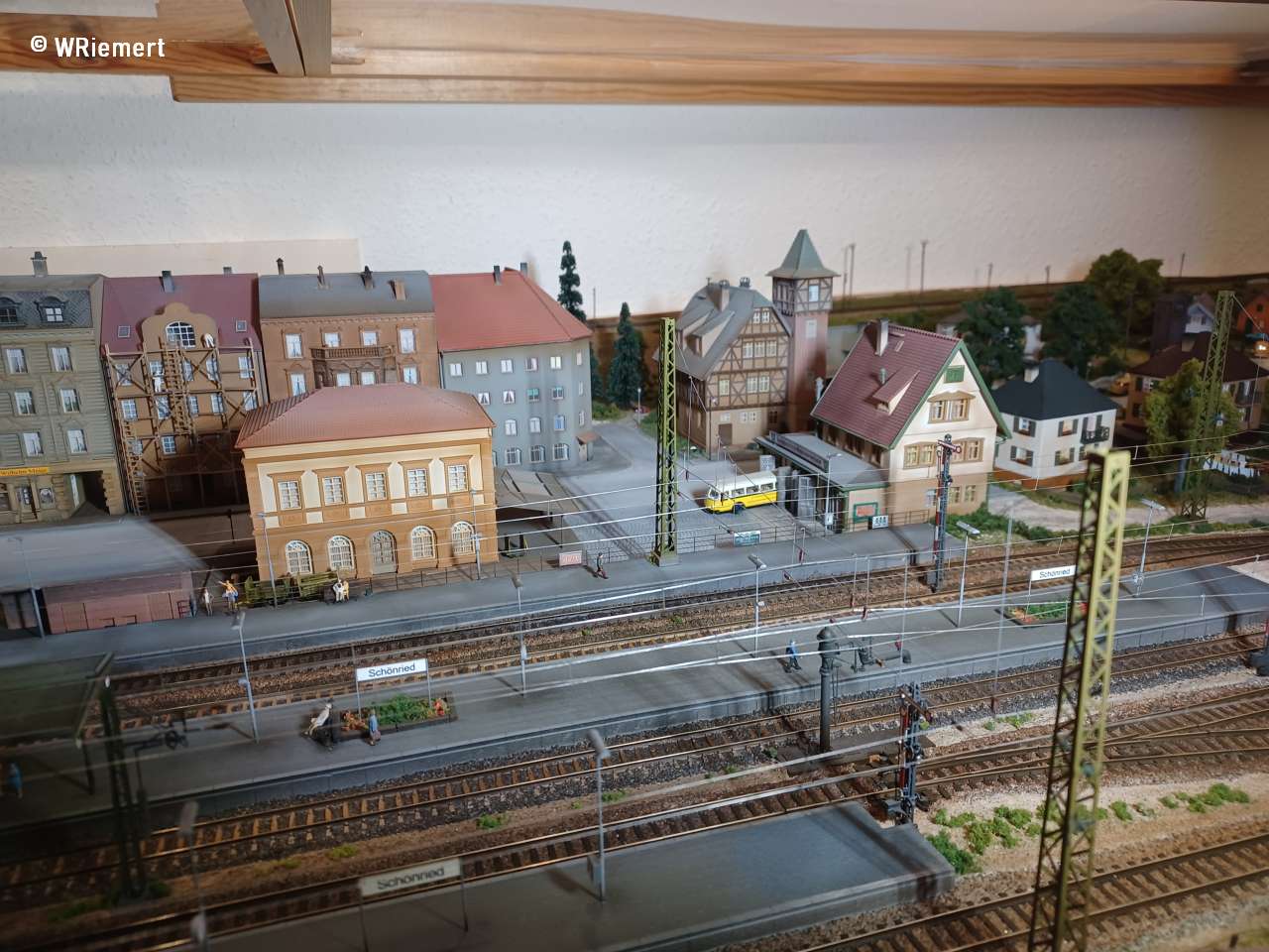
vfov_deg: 54.9
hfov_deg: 69.4
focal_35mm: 25
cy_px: 476
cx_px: 634
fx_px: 916
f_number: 1.8
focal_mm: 4.6
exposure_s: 1/50
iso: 200
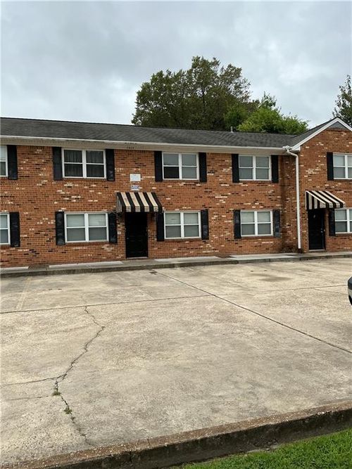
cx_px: 176
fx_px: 393
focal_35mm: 29
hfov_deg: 48.2
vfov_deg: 61.7
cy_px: 234
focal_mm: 3
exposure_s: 1/599
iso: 25
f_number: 1.8
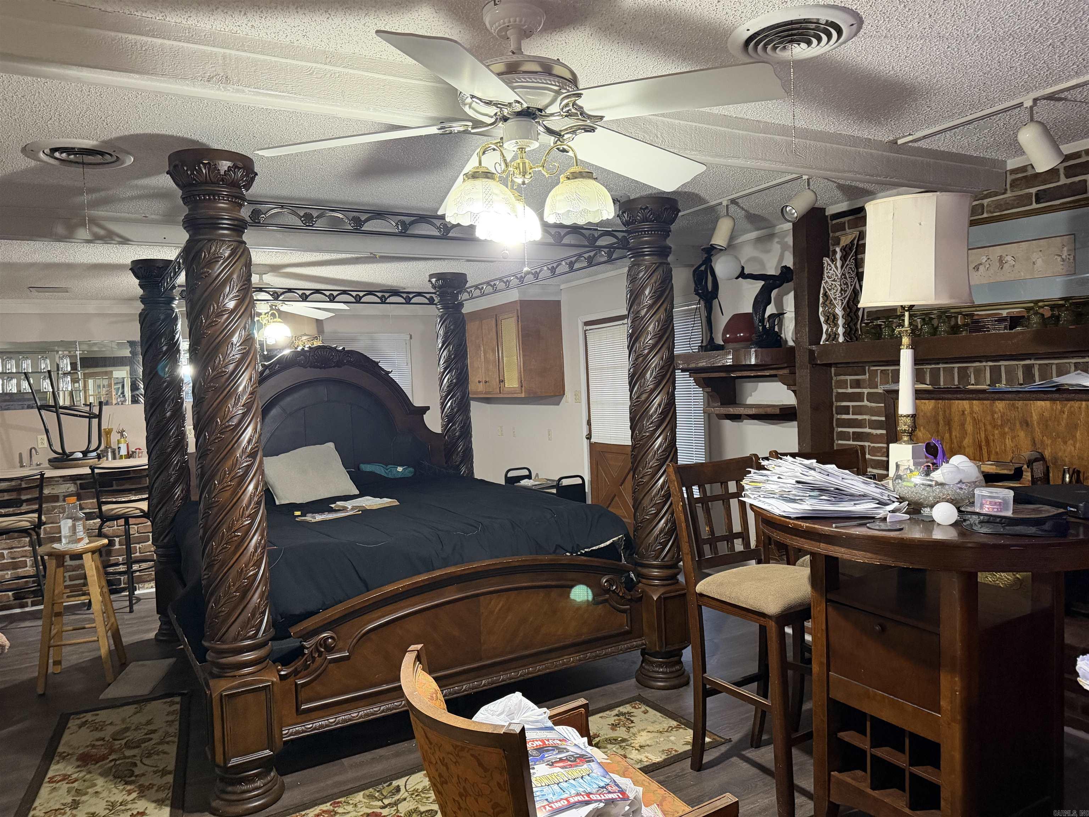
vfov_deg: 56.8
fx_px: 755
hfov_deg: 71.6
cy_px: 408
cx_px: 544
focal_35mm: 24
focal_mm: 6.76
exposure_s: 1/40
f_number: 1.78
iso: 640
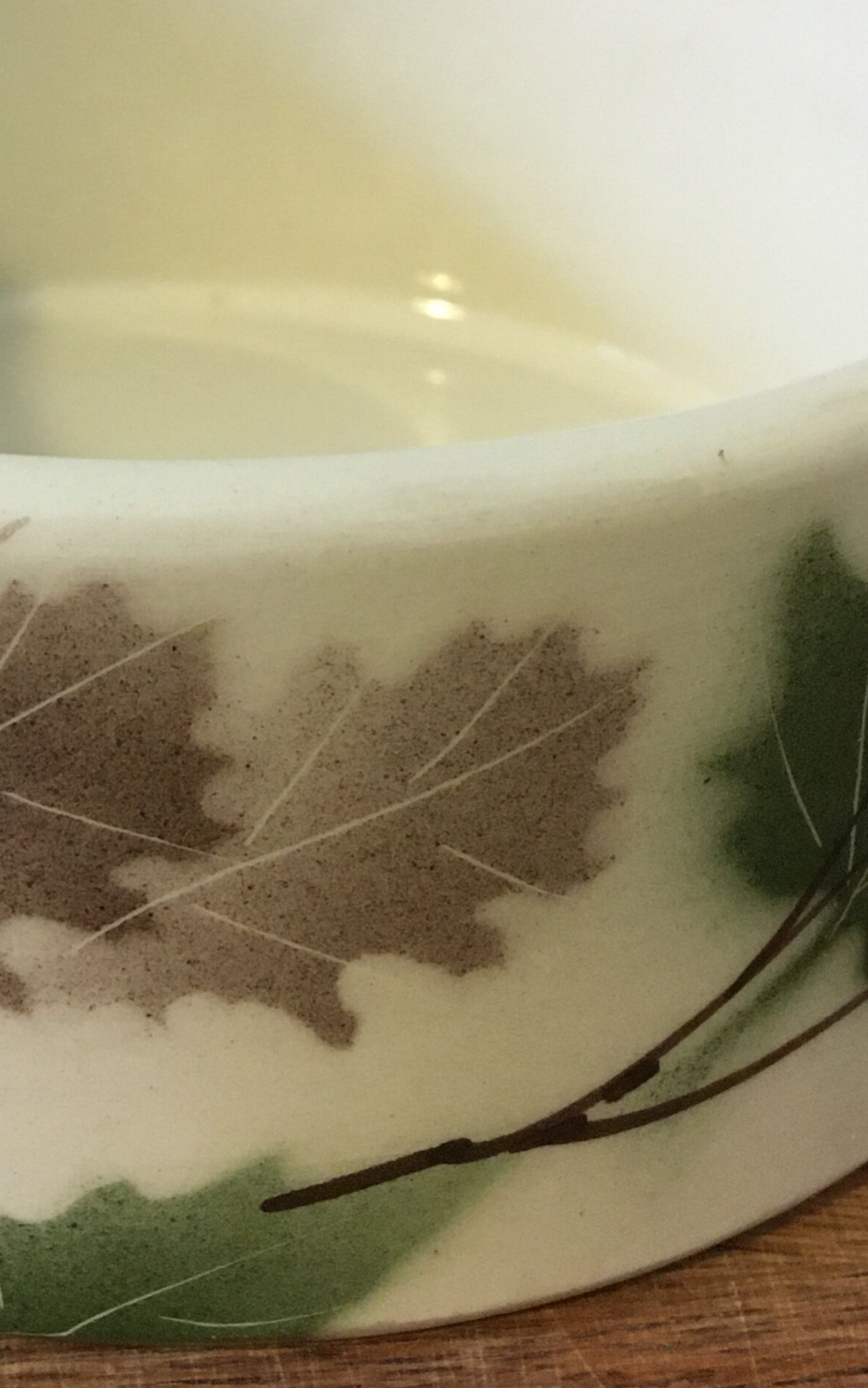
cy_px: 479
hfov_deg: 19.6
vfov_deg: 30.9
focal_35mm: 66
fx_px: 2498
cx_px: 211
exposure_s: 1/17
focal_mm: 4.15
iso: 200
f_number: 2.2
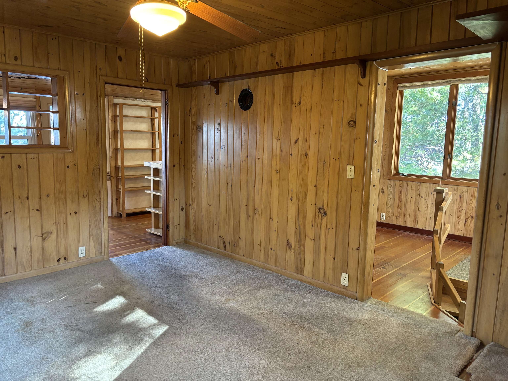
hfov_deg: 67.3
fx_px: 382
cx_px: 254
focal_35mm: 26
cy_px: 190
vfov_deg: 53.1
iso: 320
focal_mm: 5.96
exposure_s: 1/60
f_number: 1.6
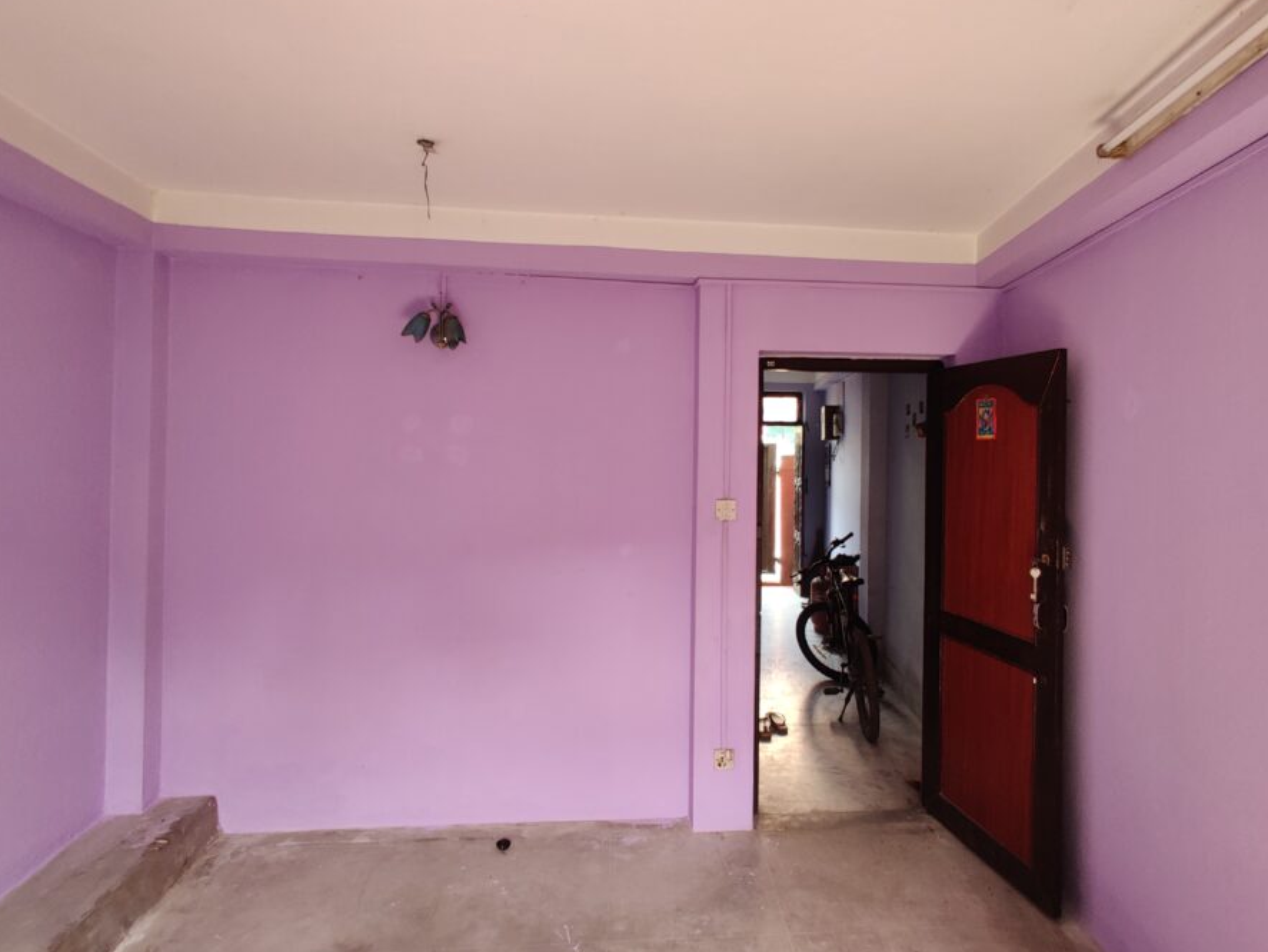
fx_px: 550
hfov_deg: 98.0
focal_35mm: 15
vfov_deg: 81.6
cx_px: 676
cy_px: 440
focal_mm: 2.25
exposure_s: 1/50
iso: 500
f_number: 2.2
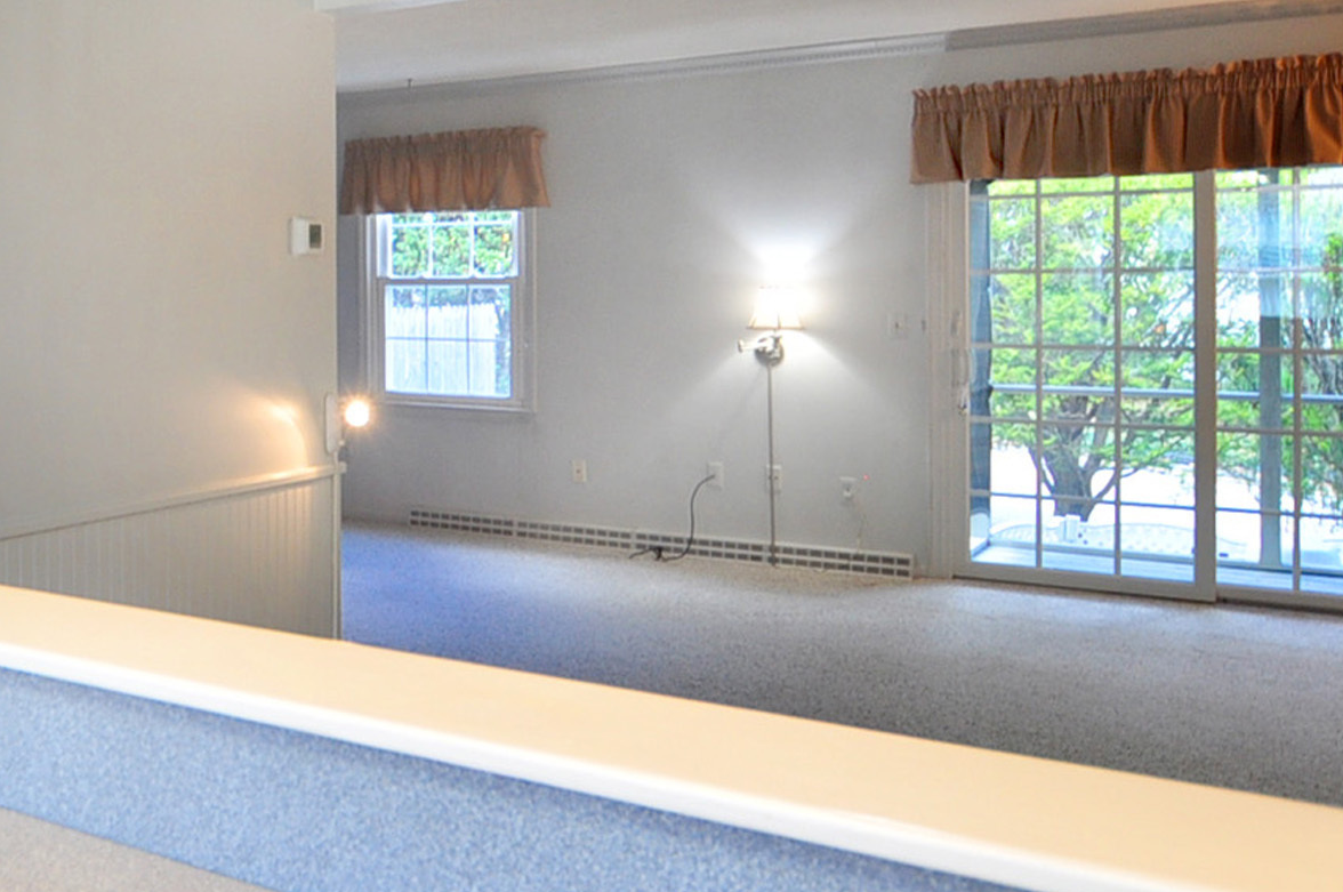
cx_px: 19
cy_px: 250
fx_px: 1379
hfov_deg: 44.6
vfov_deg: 35.2
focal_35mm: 37
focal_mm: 10
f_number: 4
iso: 320
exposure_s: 1/50
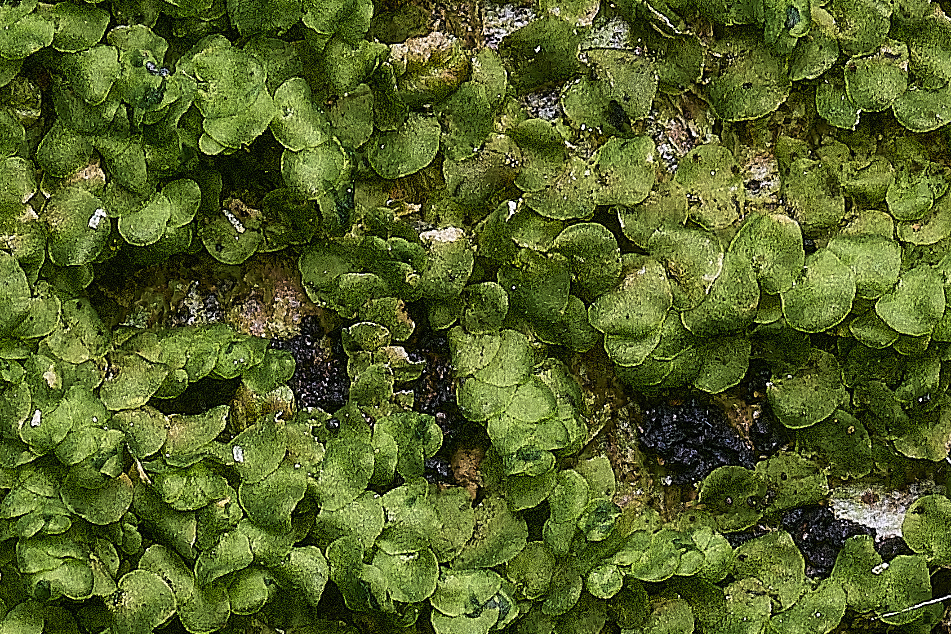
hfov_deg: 3.5
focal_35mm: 592
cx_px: 492
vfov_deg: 2.3
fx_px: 15639
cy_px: 547
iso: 640
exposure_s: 1/200
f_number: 57
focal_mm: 147
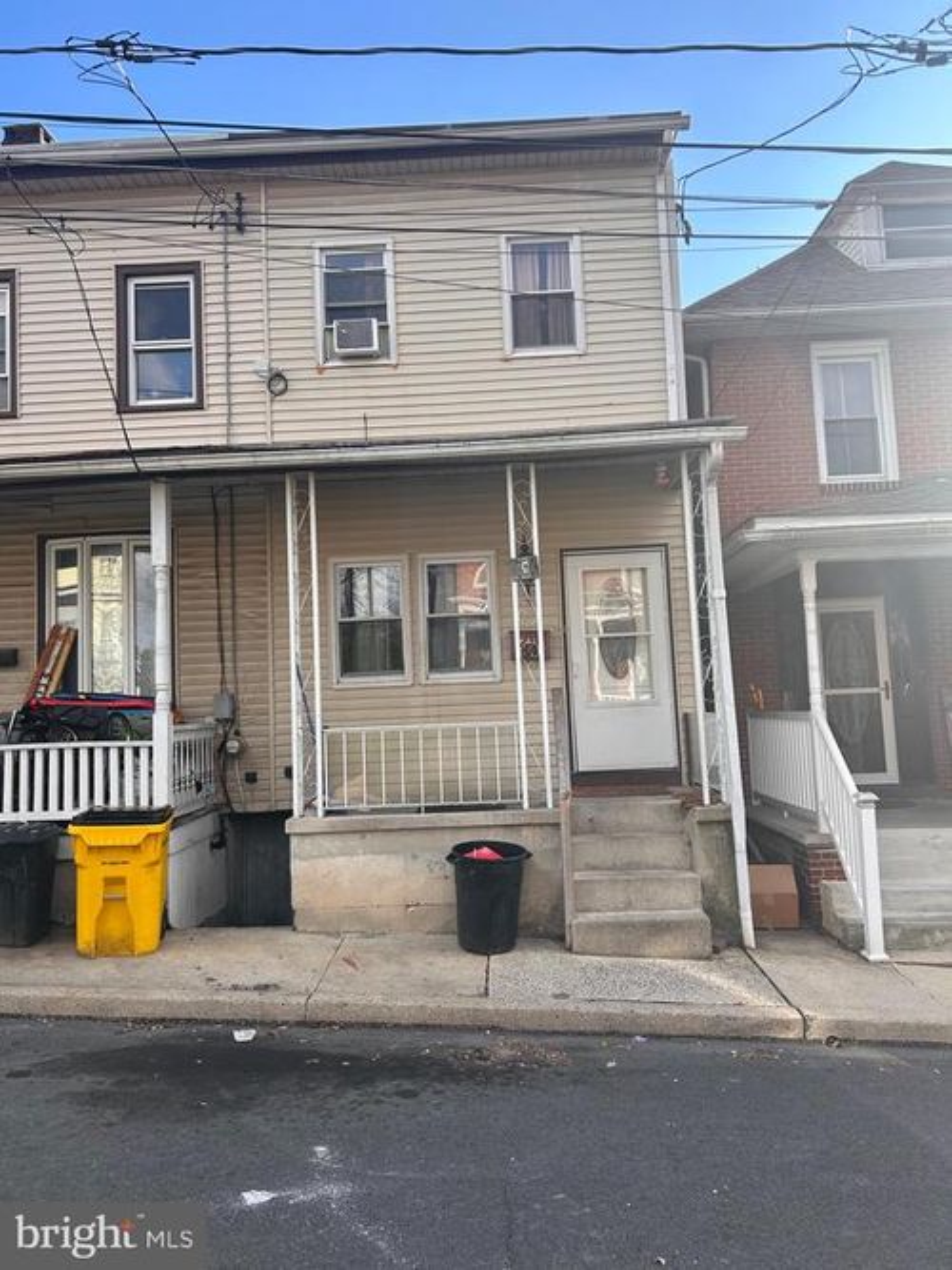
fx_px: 954
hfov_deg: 53.0
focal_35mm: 26
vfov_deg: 67.3
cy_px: 635
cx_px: 476
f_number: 1.5
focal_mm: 5.7
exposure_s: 1/1196
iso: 50
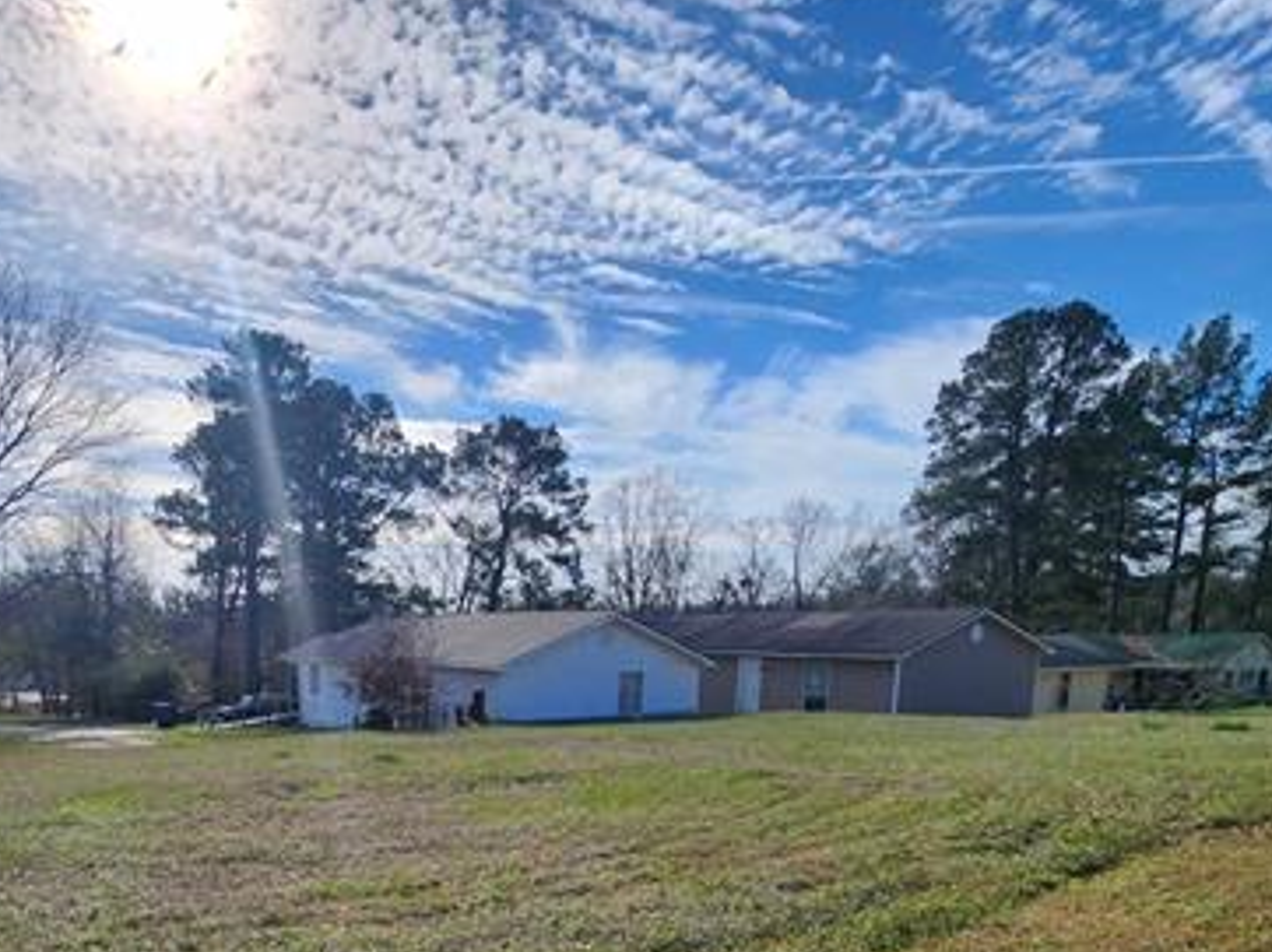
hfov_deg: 71.1
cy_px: 769
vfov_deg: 54.5
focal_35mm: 23
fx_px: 845
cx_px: 394
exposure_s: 1/3493
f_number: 2.2
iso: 50
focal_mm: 2.2
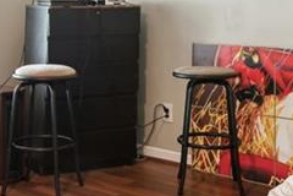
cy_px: 13
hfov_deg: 24.9
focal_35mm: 81
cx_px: 85
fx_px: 659
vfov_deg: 16.6
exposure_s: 5
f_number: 8
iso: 100
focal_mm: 19
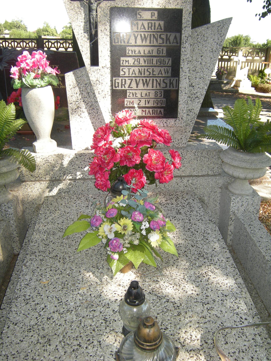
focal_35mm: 31
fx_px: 324
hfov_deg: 45.4
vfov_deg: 58.4
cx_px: 136
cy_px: 180
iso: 91
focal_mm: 5.3
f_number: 2.9
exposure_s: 1/205
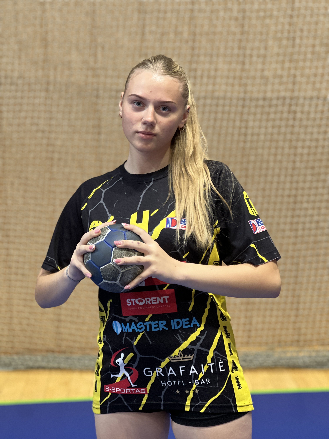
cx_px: 164
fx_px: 976
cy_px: 220
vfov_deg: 25.3
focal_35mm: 77
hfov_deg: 19.1
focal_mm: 9
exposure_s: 1/33
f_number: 2.8
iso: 200
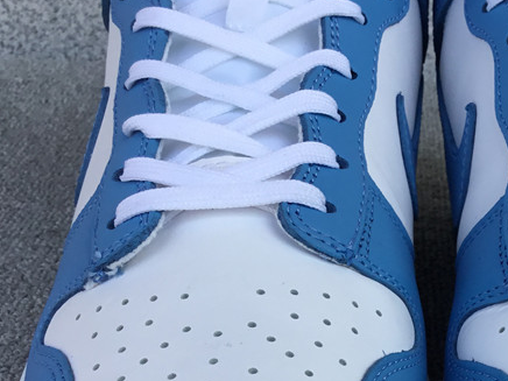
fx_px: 939
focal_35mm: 64
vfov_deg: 22.2
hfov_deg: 29.2
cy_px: 361
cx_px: 440
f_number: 2.4
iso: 25
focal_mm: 3.3
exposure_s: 1/466
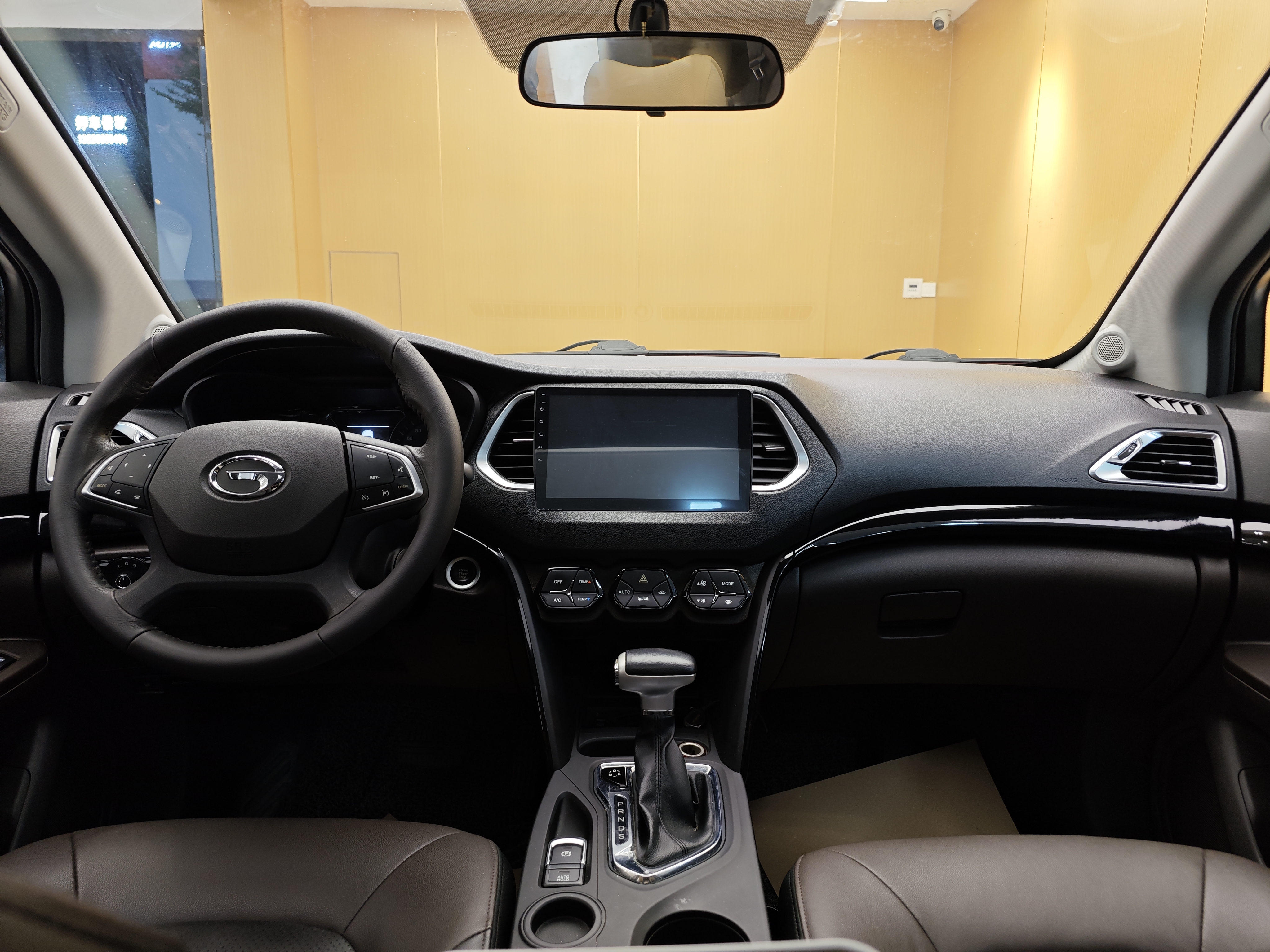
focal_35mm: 23
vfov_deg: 58.9
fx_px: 844
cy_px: 476
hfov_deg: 73.9
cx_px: 635
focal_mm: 8.7
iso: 160
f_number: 1.9
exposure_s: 1/49
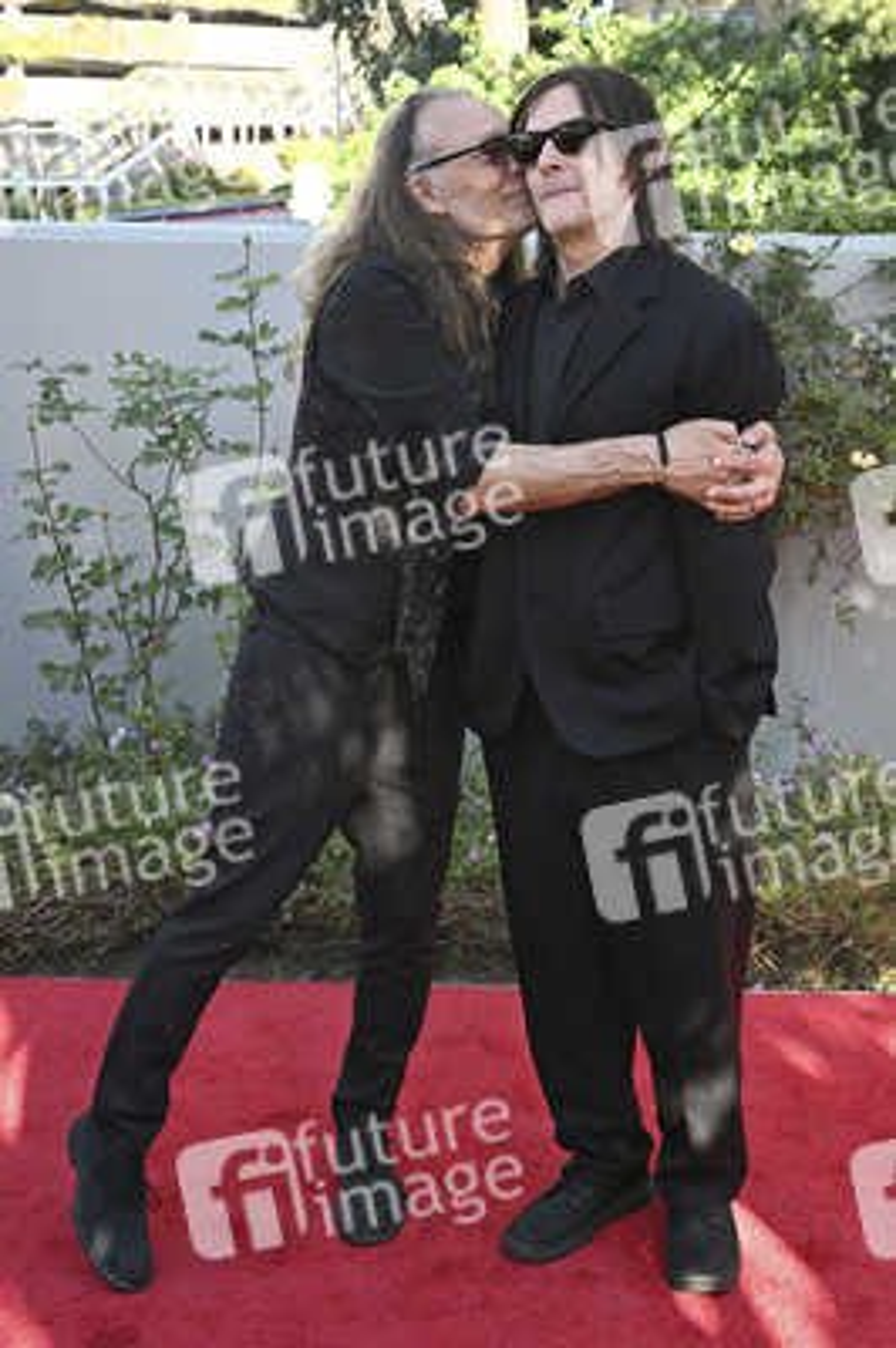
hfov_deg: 32.6
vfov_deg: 47.4
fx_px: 1533
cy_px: 674
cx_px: 448
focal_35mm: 41
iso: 640
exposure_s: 1/320
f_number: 5.6
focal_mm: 41
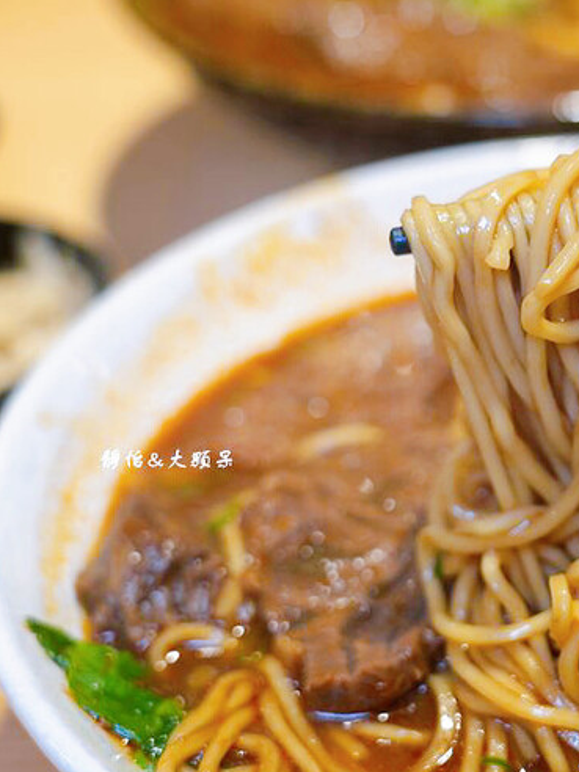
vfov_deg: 25.0
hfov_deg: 18.5
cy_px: 439
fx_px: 1740
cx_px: 537
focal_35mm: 78
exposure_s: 1/60
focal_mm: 47
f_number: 4.5
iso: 320
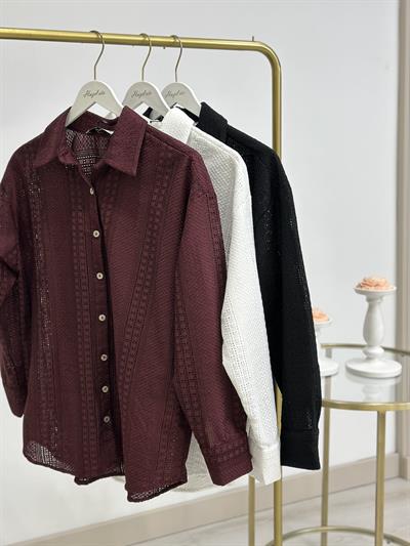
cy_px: 273
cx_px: 205
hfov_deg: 30.3
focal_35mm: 48
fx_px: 758
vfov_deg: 39.6
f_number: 1.78
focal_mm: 6.86
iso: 64
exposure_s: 1/138
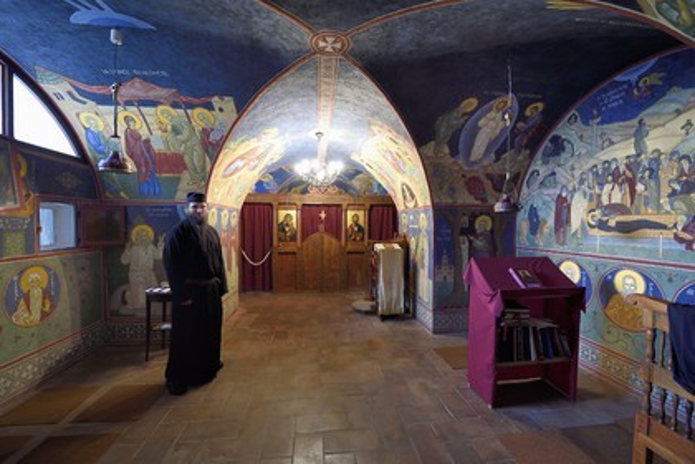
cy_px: 232
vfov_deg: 81.2
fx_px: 270
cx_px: 348
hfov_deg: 104.3
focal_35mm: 14
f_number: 5.6
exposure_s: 1/15
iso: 1600
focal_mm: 14
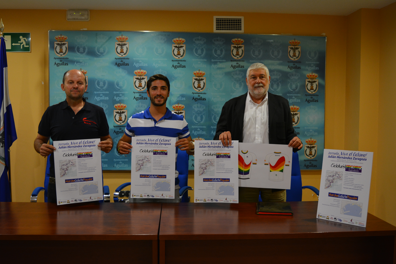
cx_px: 198
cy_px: 132
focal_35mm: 38
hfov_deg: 51.2
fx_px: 413
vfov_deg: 35.6
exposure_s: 1/60
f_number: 4
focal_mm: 25
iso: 800
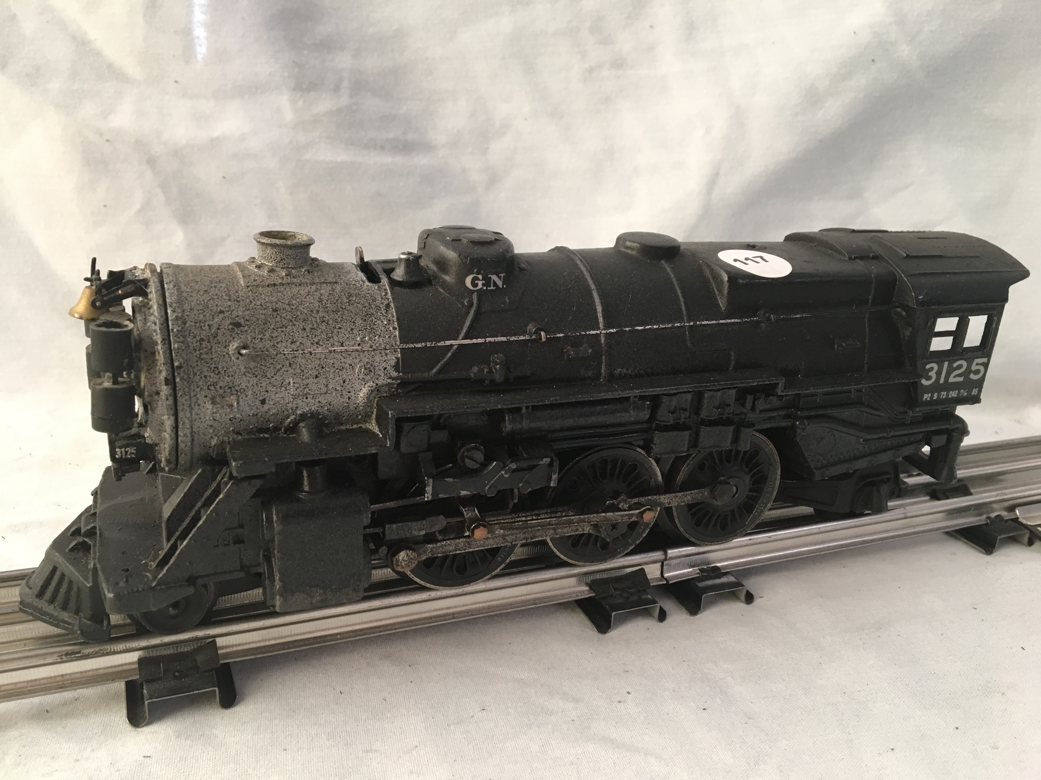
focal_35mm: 29
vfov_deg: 48.2
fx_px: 872
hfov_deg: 61.7
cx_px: 520
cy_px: 390
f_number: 2.2
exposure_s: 1/30
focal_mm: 4.15
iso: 80
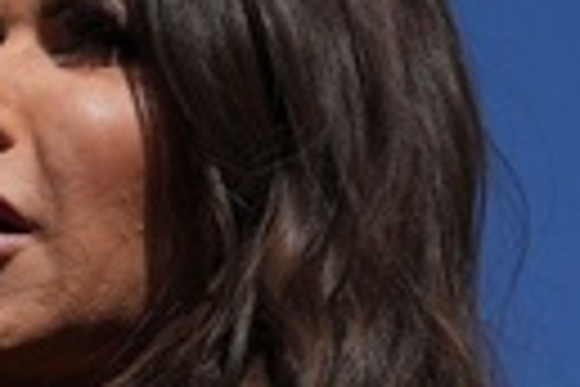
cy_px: -520
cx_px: -562
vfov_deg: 4.5
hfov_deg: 6.6
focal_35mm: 302
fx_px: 4865
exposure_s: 1/1000
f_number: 6.3
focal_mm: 38
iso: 100
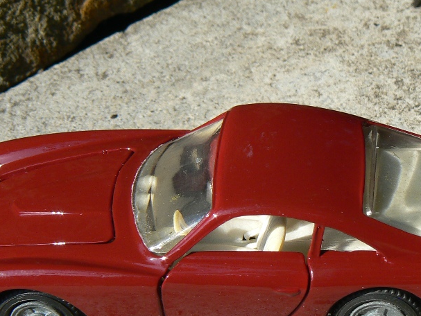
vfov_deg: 12.6
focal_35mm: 118
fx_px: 1436
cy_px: 213
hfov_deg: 16.7
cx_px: 225
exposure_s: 1/500
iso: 80
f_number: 6.3
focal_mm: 11.6
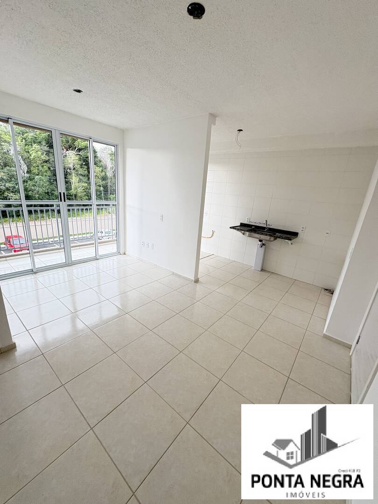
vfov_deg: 102.1
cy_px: 252
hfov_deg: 85.7
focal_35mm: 14
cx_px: 189
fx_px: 204
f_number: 2.2
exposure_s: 1/75
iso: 250
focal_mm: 2.22
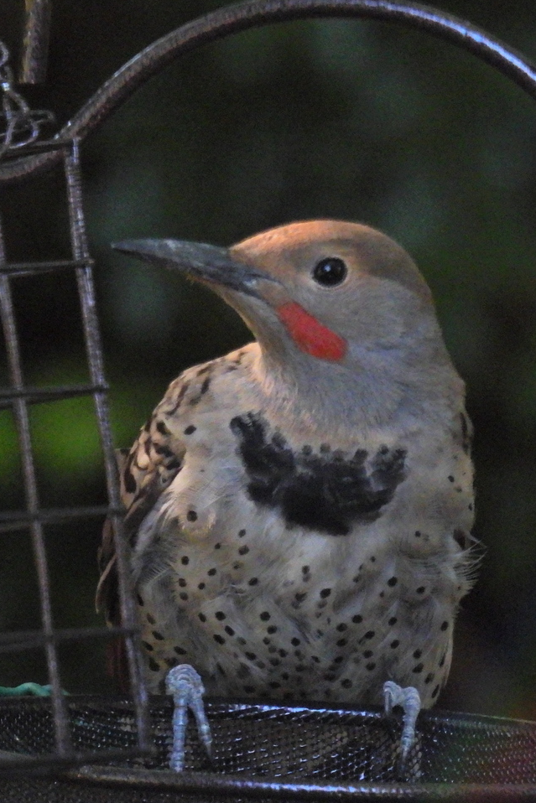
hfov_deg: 0.9
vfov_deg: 1.3
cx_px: 177
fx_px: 34133
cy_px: 402
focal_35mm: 1529
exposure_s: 1/125
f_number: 5.6
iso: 1250
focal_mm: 196
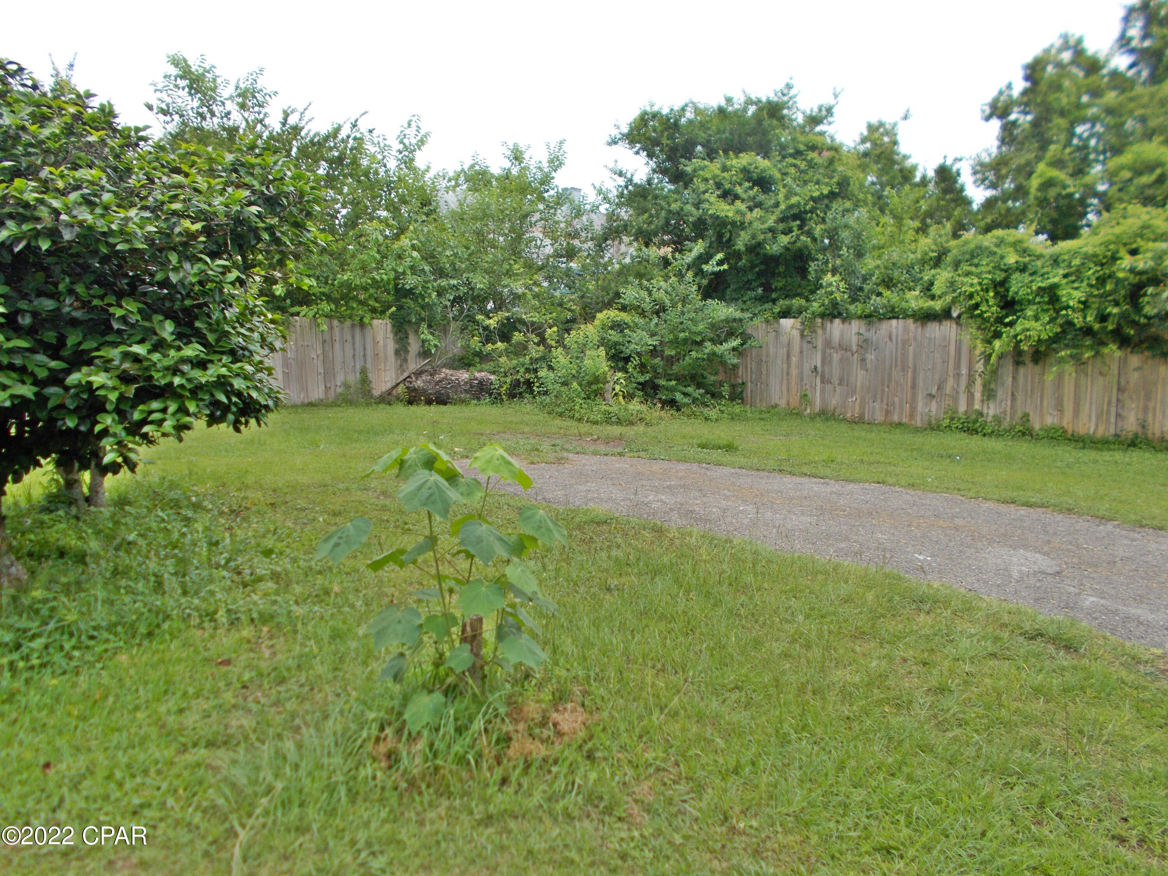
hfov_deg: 67.3
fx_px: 877
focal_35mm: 26
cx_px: 584
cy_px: 438
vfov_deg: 53.1
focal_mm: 4.6
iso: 80
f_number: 3.2
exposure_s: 1/320
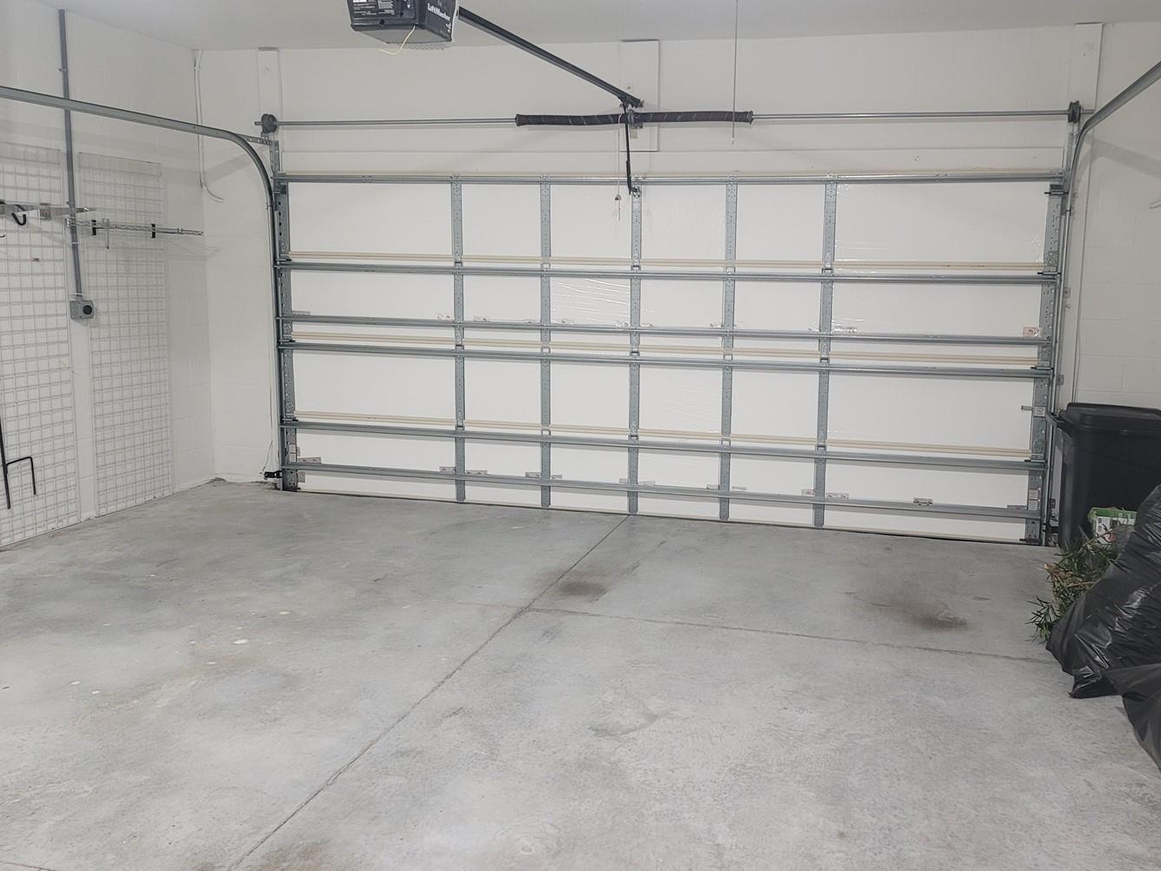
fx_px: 1006
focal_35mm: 30
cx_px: 668
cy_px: 399
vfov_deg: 46.8
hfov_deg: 59.7
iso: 250
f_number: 1.8
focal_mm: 7
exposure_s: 1/120
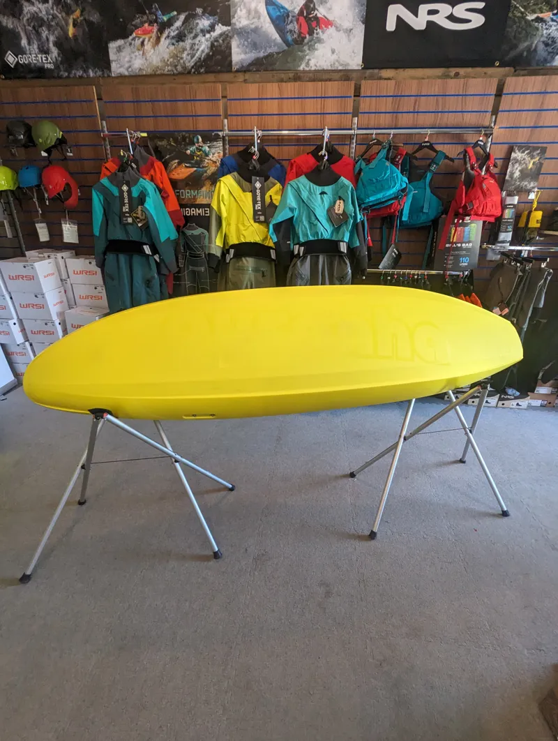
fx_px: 343
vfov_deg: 94.4
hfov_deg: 78.3
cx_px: 279
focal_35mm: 16
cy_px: 370
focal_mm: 2.35
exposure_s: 1/80.3
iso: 349
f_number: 2.2
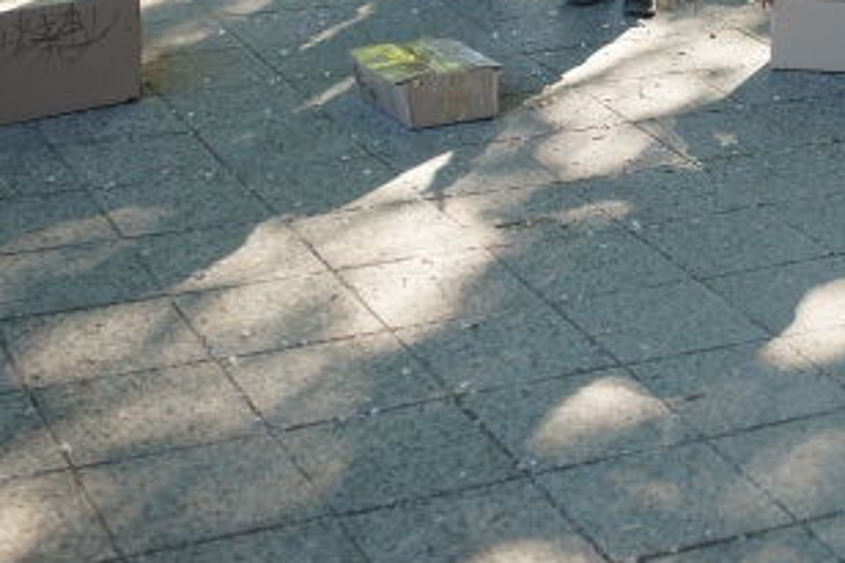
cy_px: -16
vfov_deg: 14.7
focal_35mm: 91
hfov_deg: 21.7
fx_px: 2135
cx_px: 829
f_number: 2.8
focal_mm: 40
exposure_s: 1/400
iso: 400
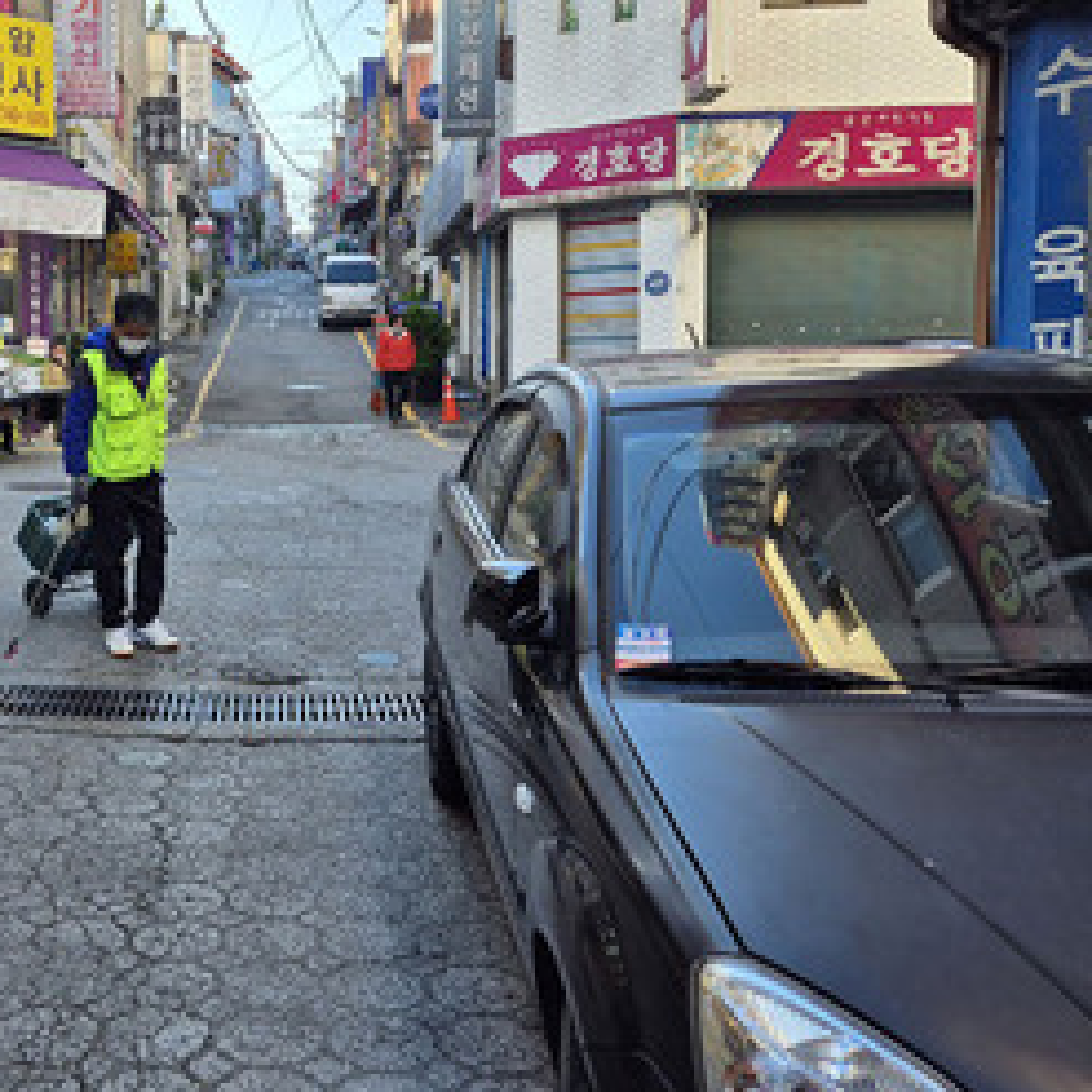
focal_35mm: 37
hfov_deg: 42.4
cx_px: 177
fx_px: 1321
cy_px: 427
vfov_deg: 44.6
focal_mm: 5.4
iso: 25
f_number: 1.8
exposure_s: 1/431
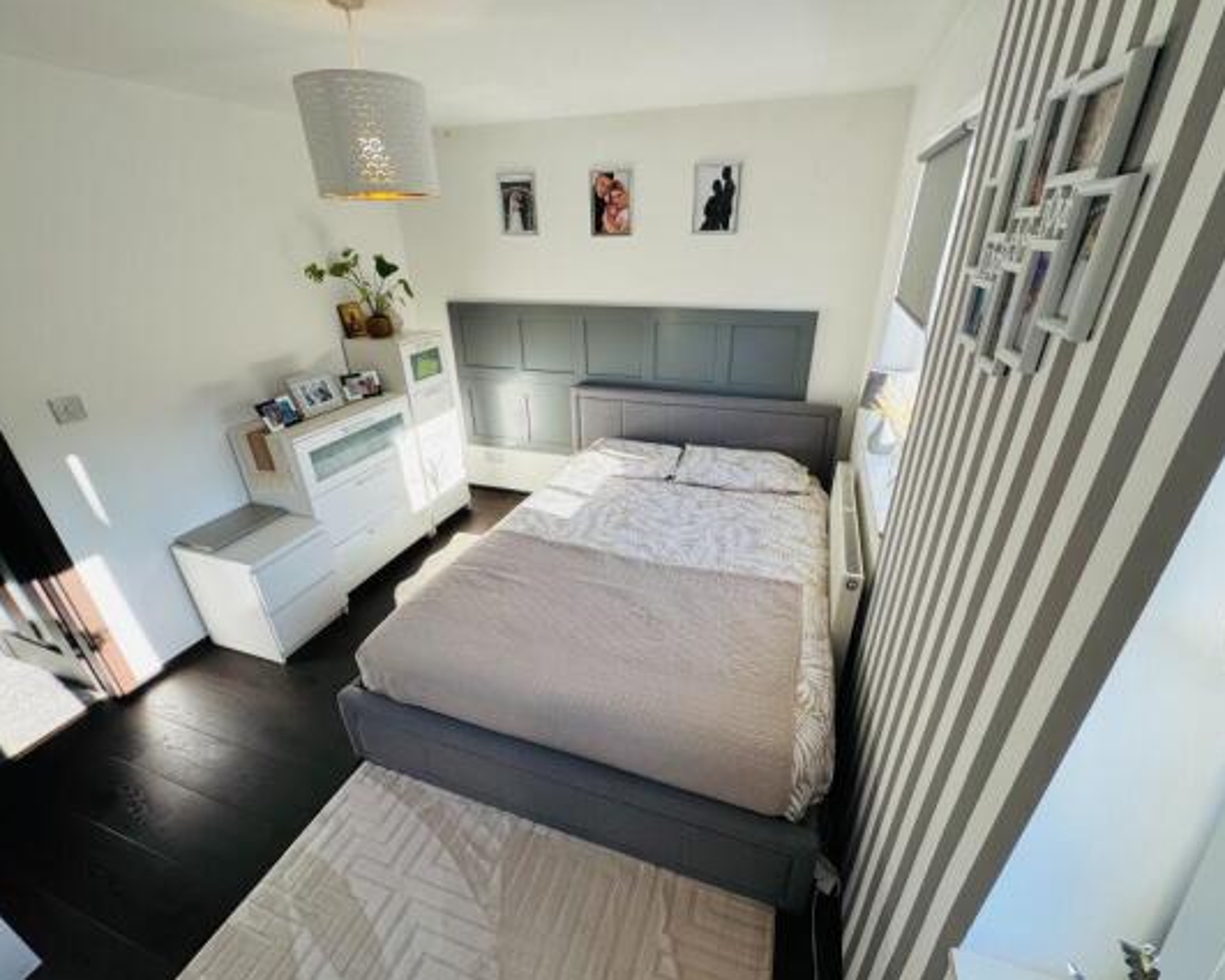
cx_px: 615
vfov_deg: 84.1
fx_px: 544
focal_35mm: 15
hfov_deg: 96.8
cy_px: 497
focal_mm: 2.22
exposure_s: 1/189
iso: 40
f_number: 2.2
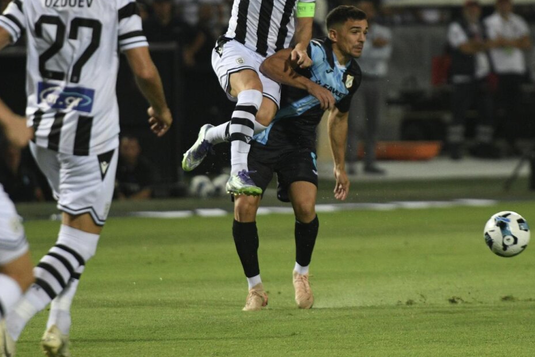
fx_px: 6047
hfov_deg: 5.1
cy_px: 118
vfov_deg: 3.4
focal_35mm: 407
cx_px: 312
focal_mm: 200
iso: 1600
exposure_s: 1/1000
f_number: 2.8
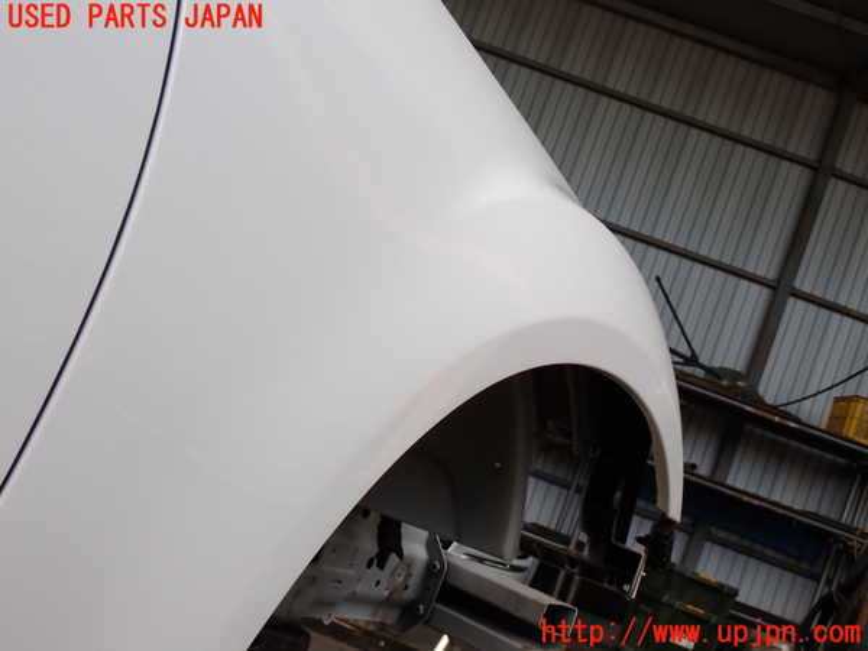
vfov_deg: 30.9
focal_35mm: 47
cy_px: 326
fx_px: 1179
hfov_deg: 40.4
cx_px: 434
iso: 100
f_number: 4.5
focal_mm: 8.4
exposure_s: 1/200
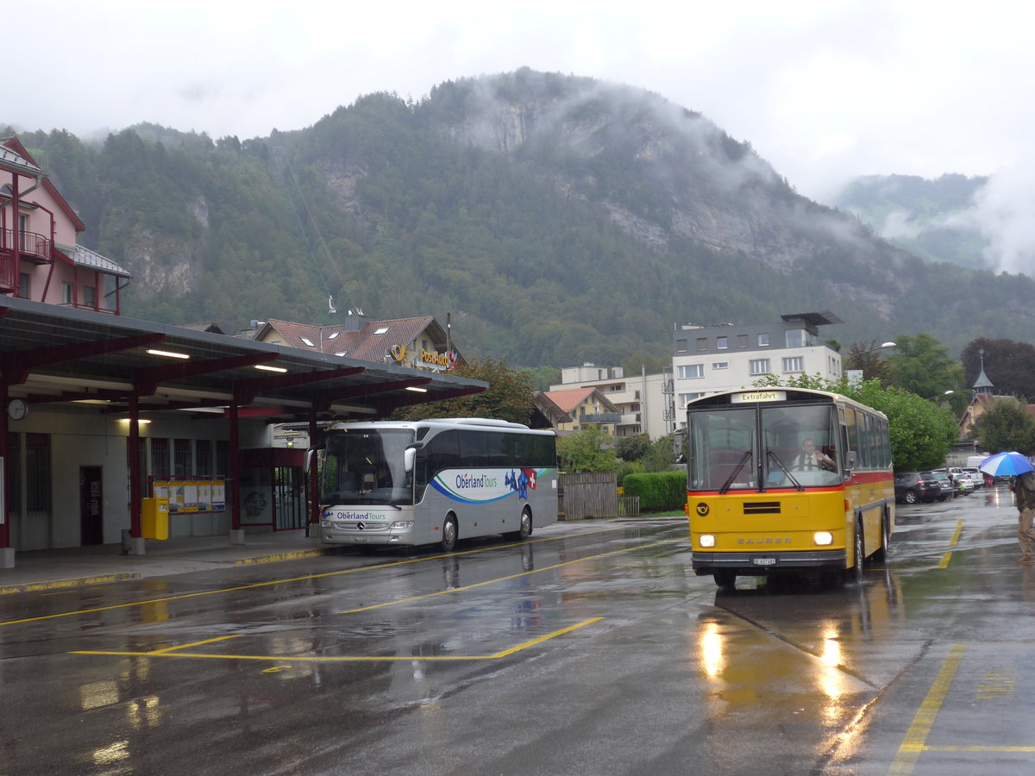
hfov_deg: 41.2
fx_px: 1375
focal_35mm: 46
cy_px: 388
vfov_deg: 31.5
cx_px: 518
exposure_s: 1/100
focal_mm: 9.5
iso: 80
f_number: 3
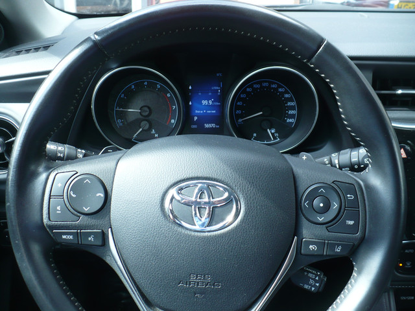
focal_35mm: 37
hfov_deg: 50.1
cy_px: 156
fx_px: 444
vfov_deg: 38.7
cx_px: 208
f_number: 2.8
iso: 100
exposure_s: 1/50
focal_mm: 6.1
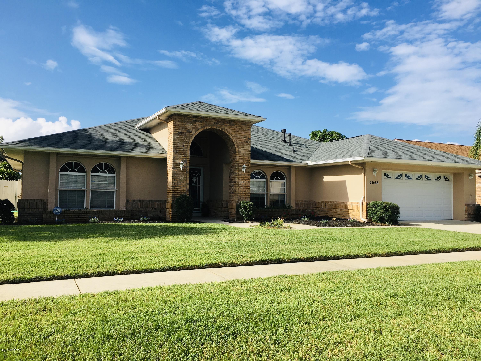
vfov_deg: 48.2
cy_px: 180
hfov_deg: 61.7
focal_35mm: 29
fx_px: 403
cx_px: 240
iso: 25
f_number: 2.2
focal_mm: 4.15
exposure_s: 1/1304
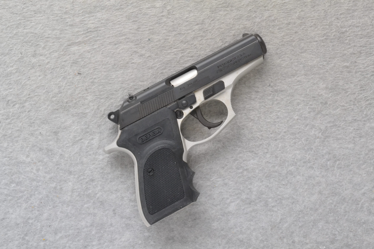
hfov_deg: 29.9
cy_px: 124
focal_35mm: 68
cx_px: 187
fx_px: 701
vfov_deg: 20.2
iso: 3200
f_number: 20
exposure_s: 1/60
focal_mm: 45
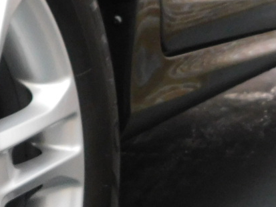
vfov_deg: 16.4
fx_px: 710
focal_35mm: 89
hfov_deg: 21.5
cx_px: 24
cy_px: 185
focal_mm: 4
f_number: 3
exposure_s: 1/10
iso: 400
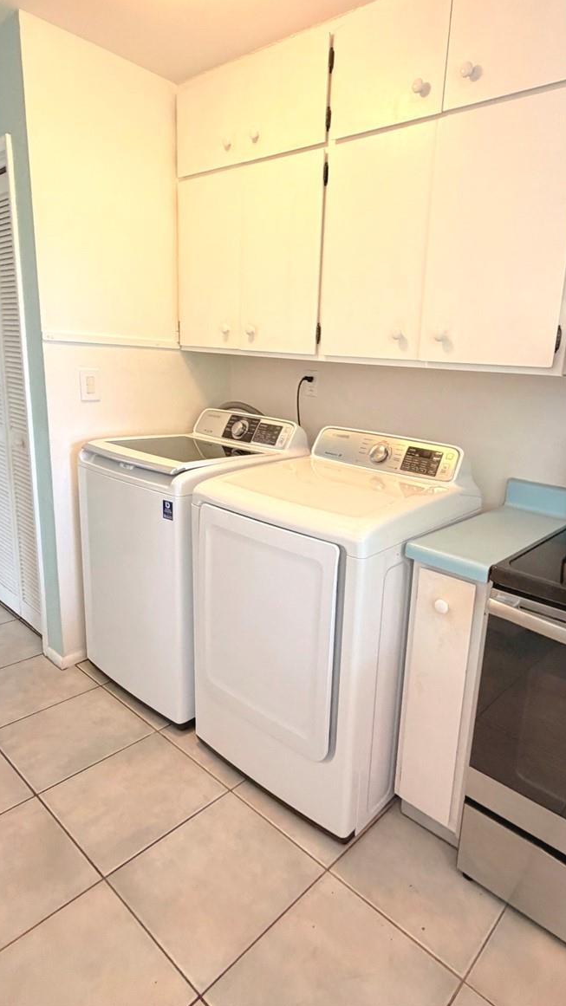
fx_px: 560
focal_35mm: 21
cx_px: 351
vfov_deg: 83.8
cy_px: 489
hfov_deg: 53.0
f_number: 2.2
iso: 320
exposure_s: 1/120
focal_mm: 2.22
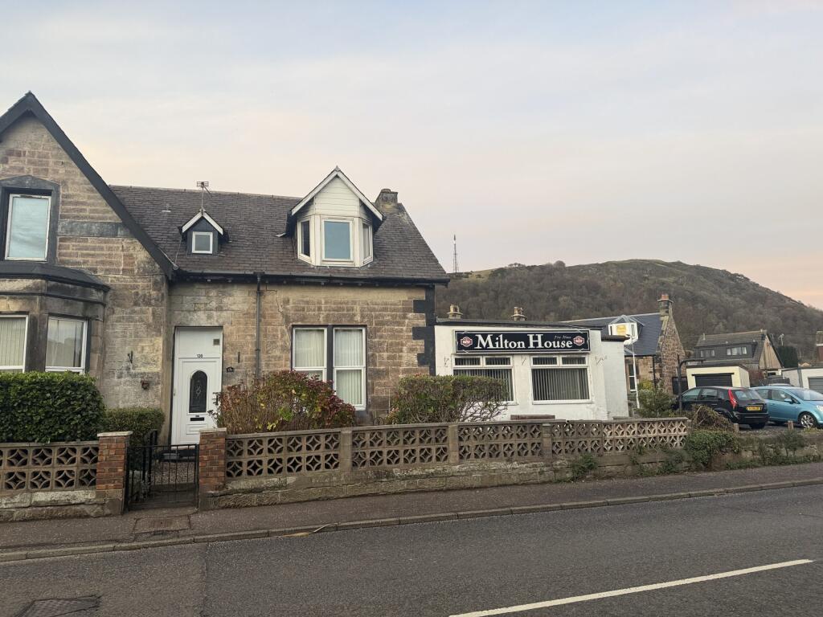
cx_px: 412
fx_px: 571
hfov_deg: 71.6
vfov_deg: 56.8
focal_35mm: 24
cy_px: 308
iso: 80
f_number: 1.78
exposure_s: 1/121
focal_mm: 6.76
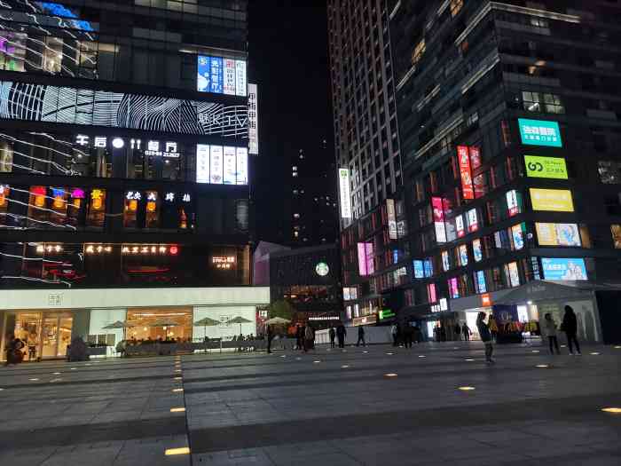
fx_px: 466
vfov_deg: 53.1
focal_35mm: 26
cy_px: 233
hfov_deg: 67.3
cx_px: 310
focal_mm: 4.75
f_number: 1.8
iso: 200
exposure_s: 1/100
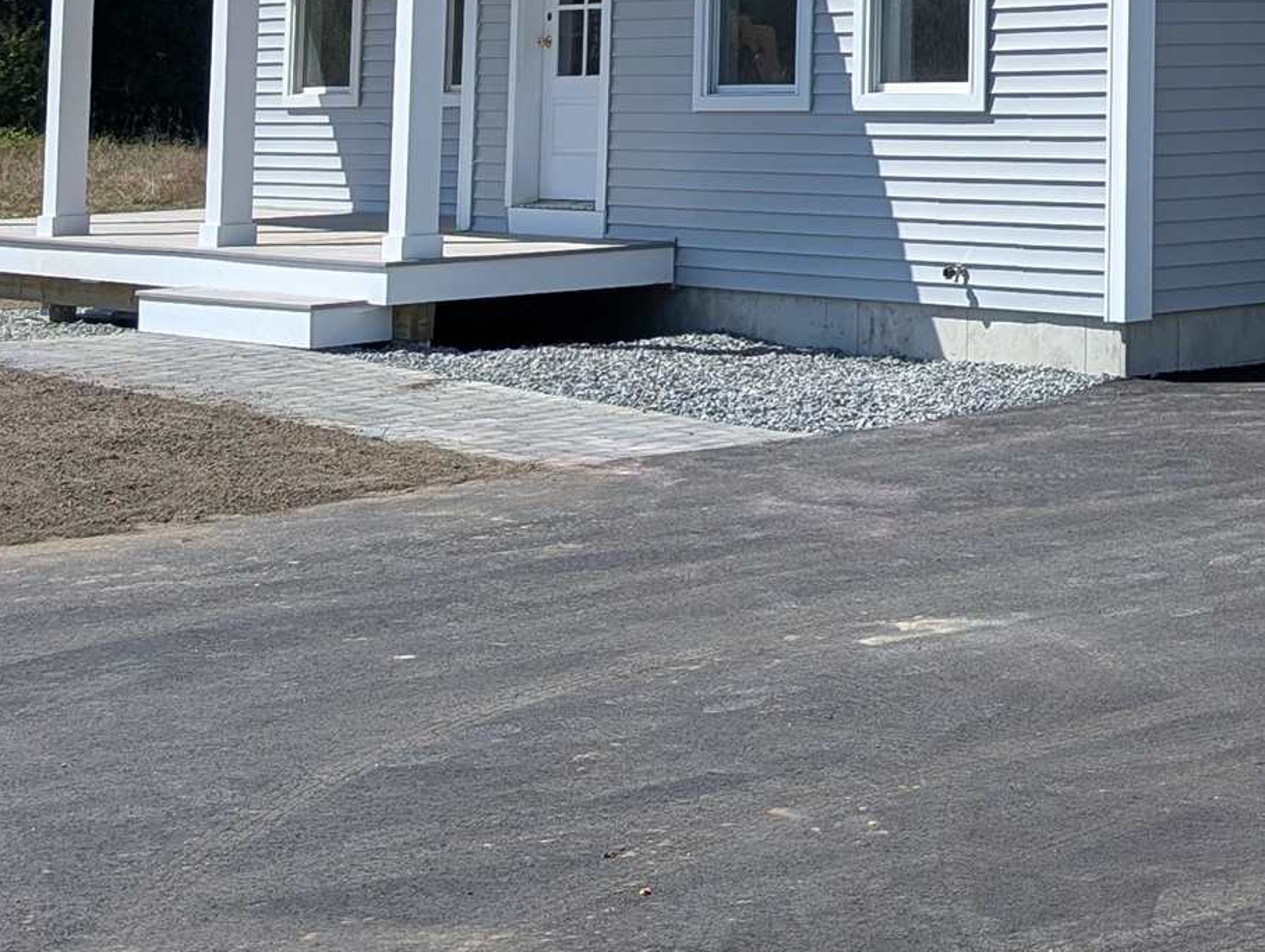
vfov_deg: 17.1
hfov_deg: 21.4
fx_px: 2964
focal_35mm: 81
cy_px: -308
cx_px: 1715
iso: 21
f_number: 1.68
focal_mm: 6.9
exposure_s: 1/1167
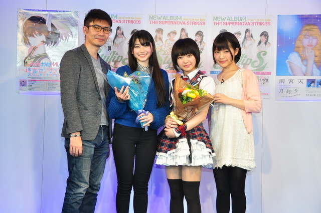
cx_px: 160
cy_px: 106
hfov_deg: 37.9
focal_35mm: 52
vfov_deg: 25.7
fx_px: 468
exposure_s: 1/160
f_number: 5.6
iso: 800
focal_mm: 35
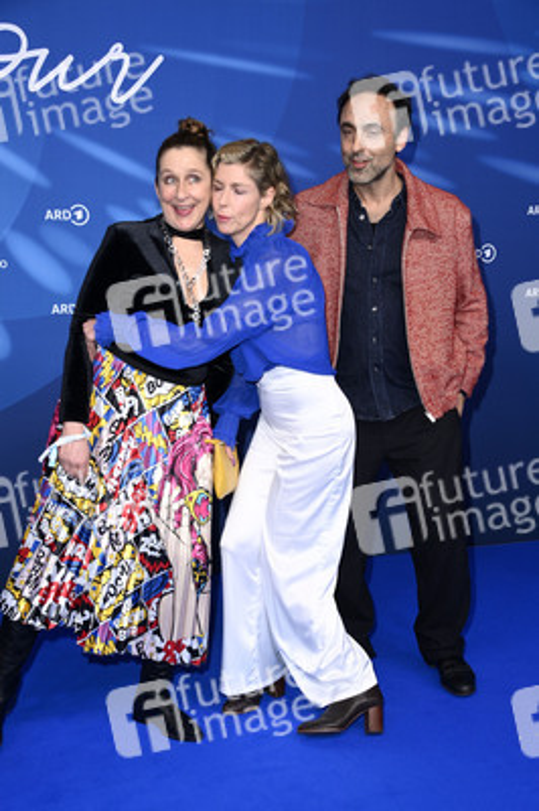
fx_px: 1080
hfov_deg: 28.0
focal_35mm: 48
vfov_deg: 41.1
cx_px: 270
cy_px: 406
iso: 800
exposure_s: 1/250
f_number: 5.6
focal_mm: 48
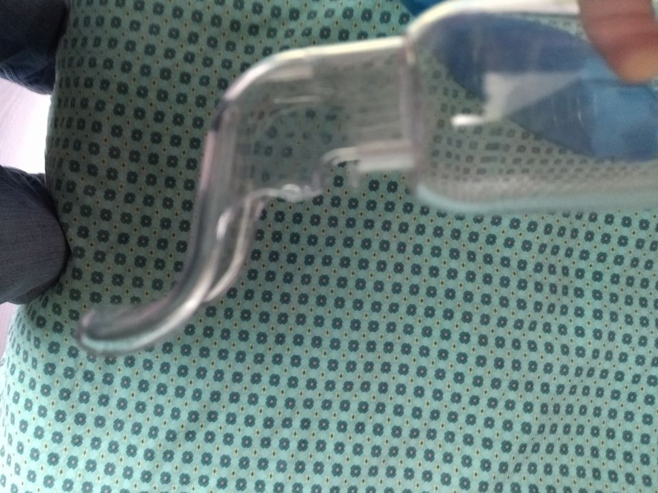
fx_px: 532
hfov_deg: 63.4
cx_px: 320
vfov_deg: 49.7
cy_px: 240
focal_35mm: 28
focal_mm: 4.74
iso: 575
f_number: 1.79
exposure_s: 1/25
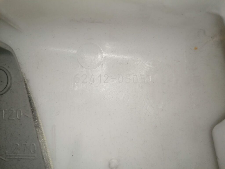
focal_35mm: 27
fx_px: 175
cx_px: 112
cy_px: 84
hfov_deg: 65.3
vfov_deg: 51.4
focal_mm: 4.75
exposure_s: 1/100
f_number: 1.8
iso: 80
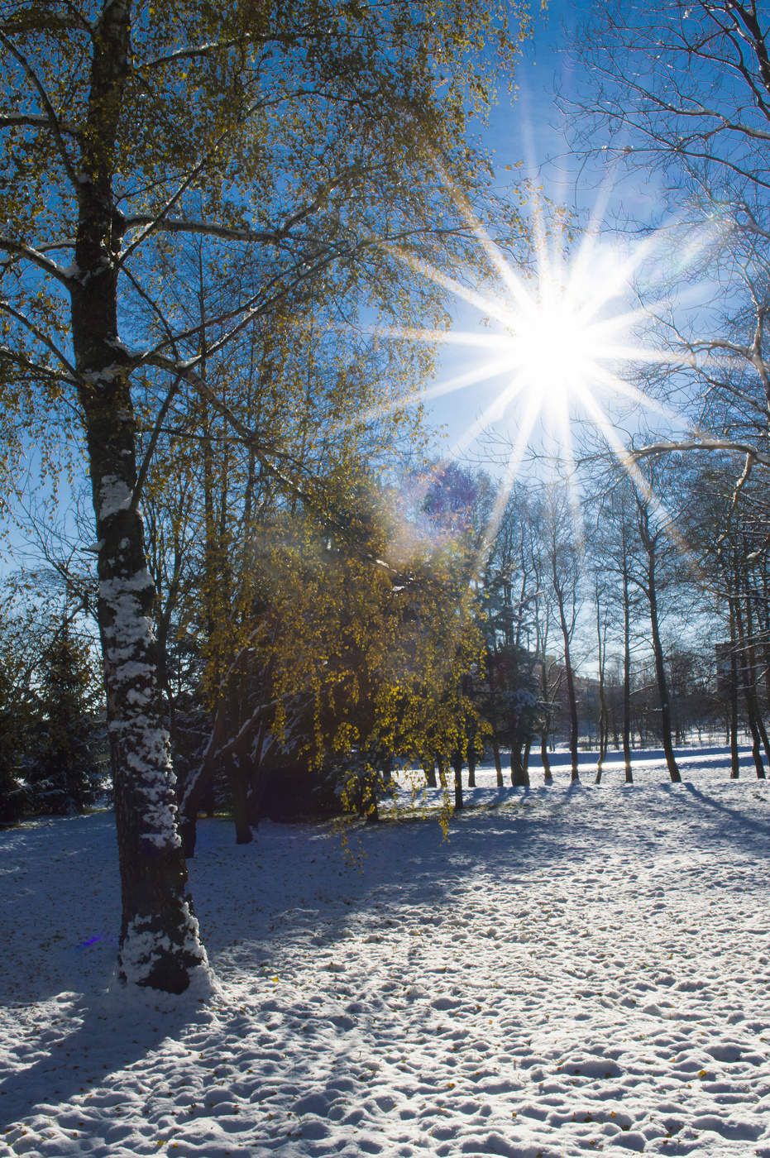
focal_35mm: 39
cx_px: 385
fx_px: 1253
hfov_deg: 34.2
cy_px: 579
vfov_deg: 49.6
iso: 100
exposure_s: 1/125
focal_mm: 26
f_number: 22
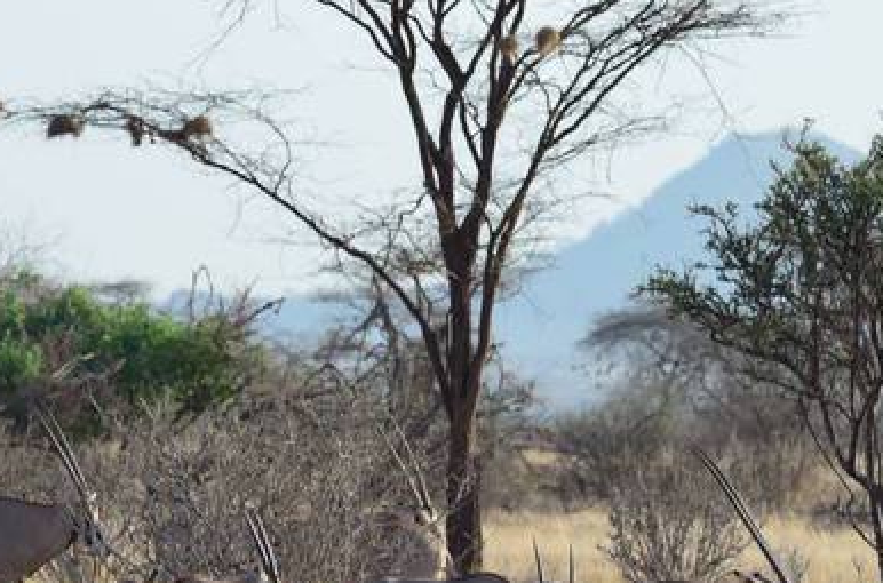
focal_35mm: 490
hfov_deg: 4.2
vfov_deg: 2.8
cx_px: 277
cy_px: 378
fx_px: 11984
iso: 140
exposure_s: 1/400
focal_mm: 180
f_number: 5
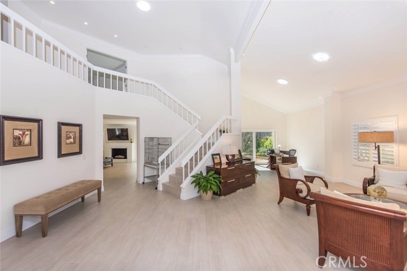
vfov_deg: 77.3
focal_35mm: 15
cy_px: 136
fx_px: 169
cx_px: 204
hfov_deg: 100.4
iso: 250
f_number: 6.3
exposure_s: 1/160
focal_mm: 15
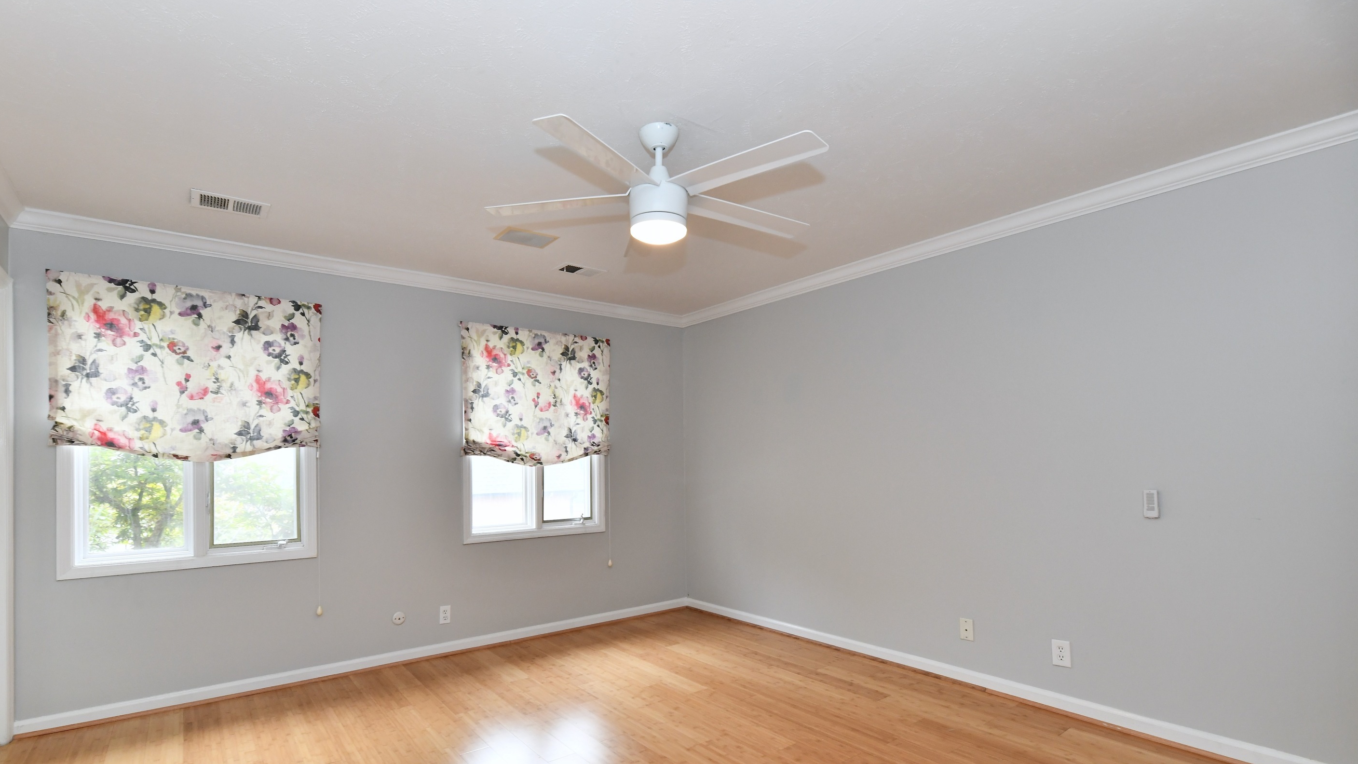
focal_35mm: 16
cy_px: 468
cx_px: 629
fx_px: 576
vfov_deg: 66.3
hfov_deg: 99.2
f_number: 6.3
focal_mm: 14
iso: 640
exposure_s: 1/100
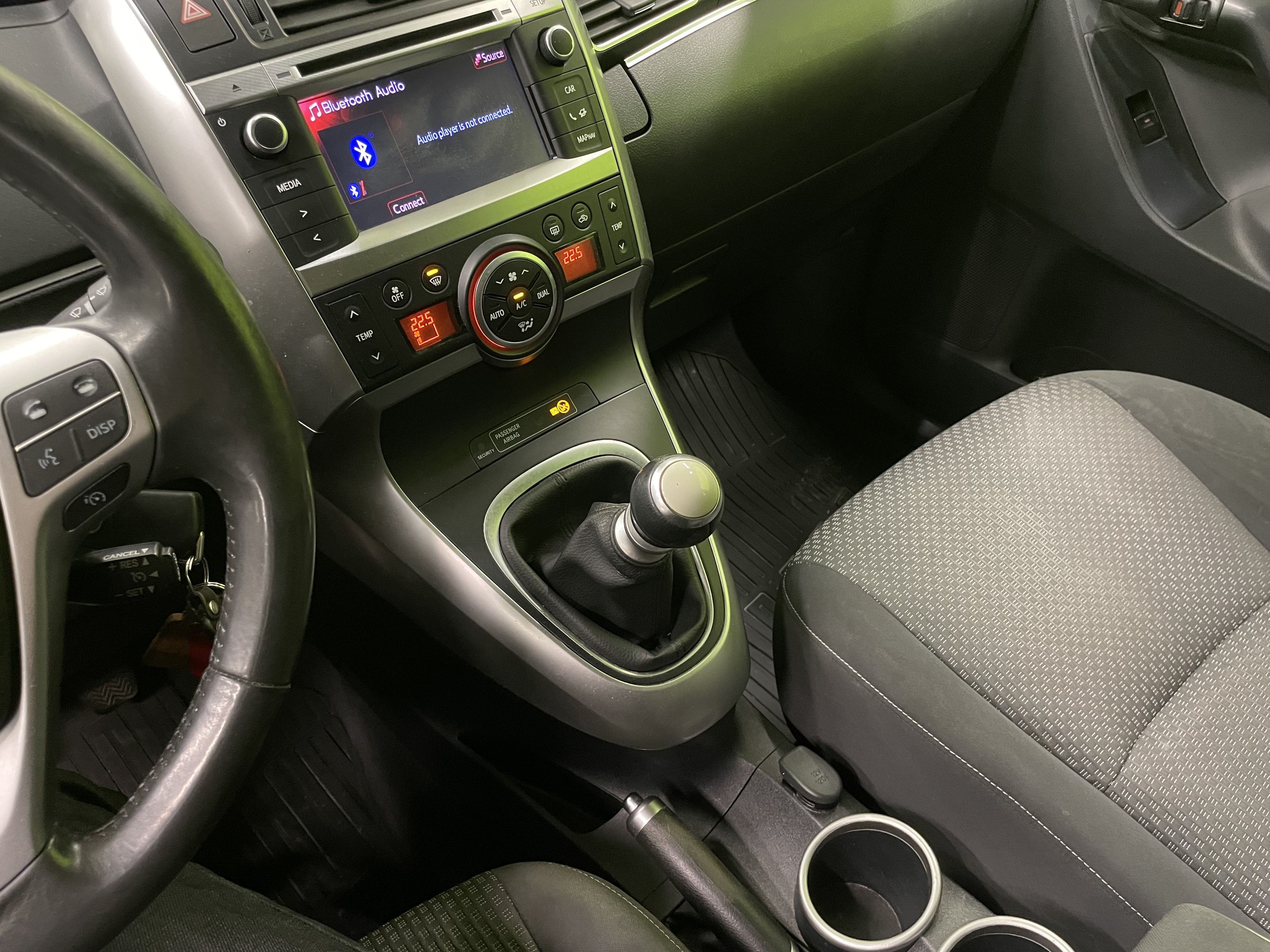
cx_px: 635
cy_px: 476
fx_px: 954
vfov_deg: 53.1
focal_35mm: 26
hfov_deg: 67.3
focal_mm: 4.2
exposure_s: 1/50
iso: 500
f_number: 1.6
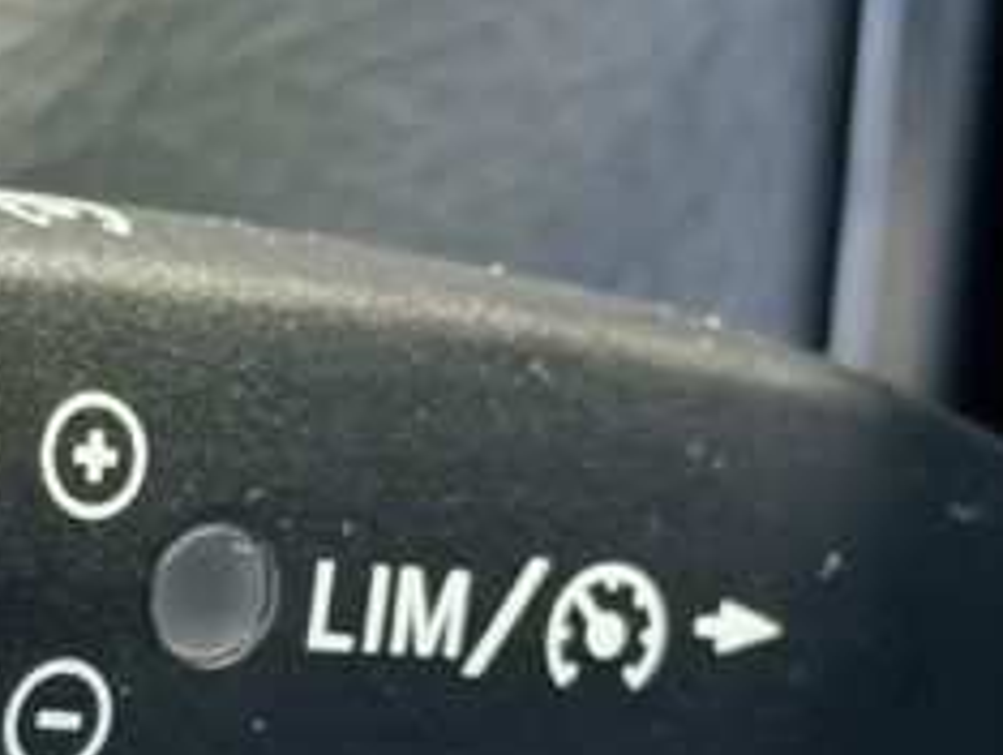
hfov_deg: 9.3
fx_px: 6091
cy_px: 571
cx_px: -240
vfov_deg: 7.1
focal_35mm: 210
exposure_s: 1/33
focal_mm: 6.76
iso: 500
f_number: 1.78
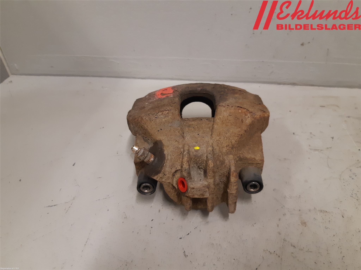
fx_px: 271
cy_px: 135
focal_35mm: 26
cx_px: 180
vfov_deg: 53.1
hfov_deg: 67.3
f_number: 1.7
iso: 160
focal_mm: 3.93
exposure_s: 1/50
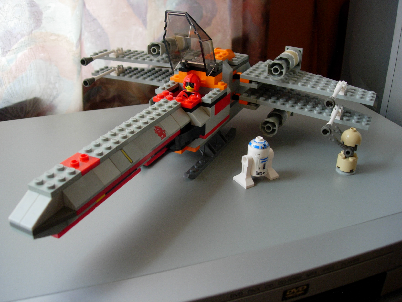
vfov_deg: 37.7
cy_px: 151
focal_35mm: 38
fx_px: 441
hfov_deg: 49.0
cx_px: 201
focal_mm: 7.8
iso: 118
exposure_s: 1/32
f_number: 2.8
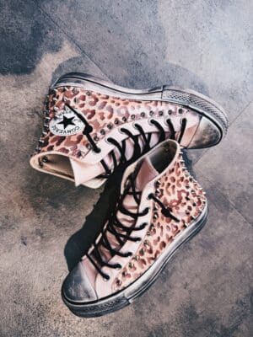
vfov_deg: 71.6
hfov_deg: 56.8
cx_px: 126
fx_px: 234
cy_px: 168
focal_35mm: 24
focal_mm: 6.76
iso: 100
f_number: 1.78
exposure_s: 1/100
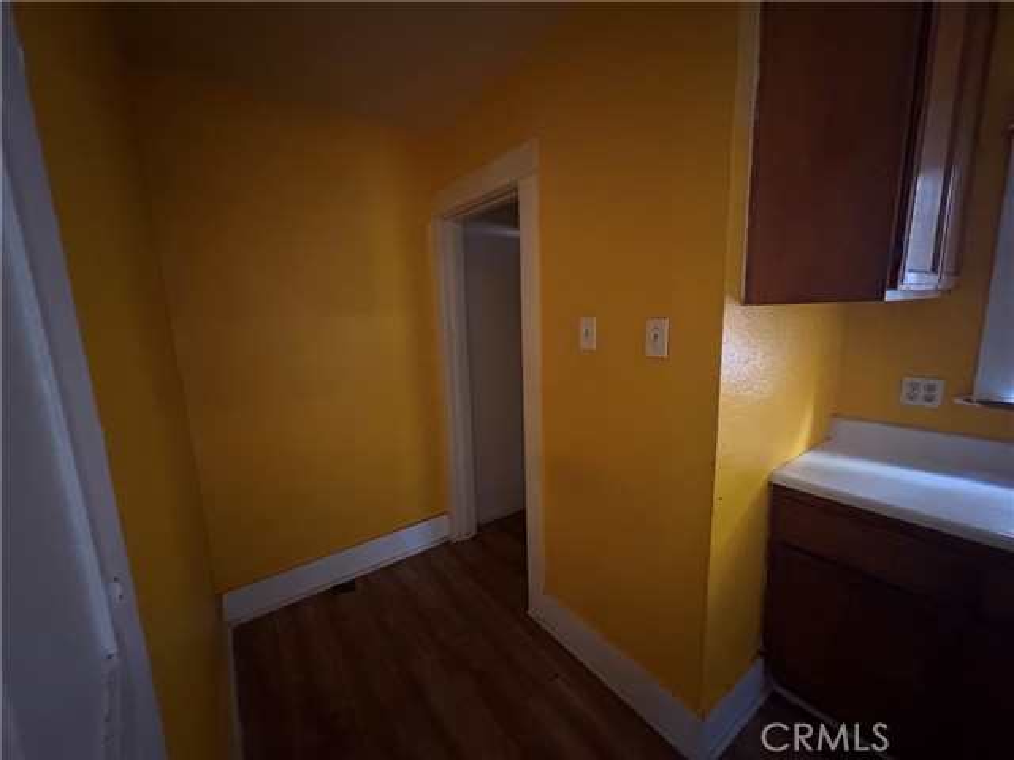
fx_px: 410
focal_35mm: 14
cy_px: 380
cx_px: 507
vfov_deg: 85.7
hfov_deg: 102.1
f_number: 2.2
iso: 1600
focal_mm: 2.22
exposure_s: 1/30
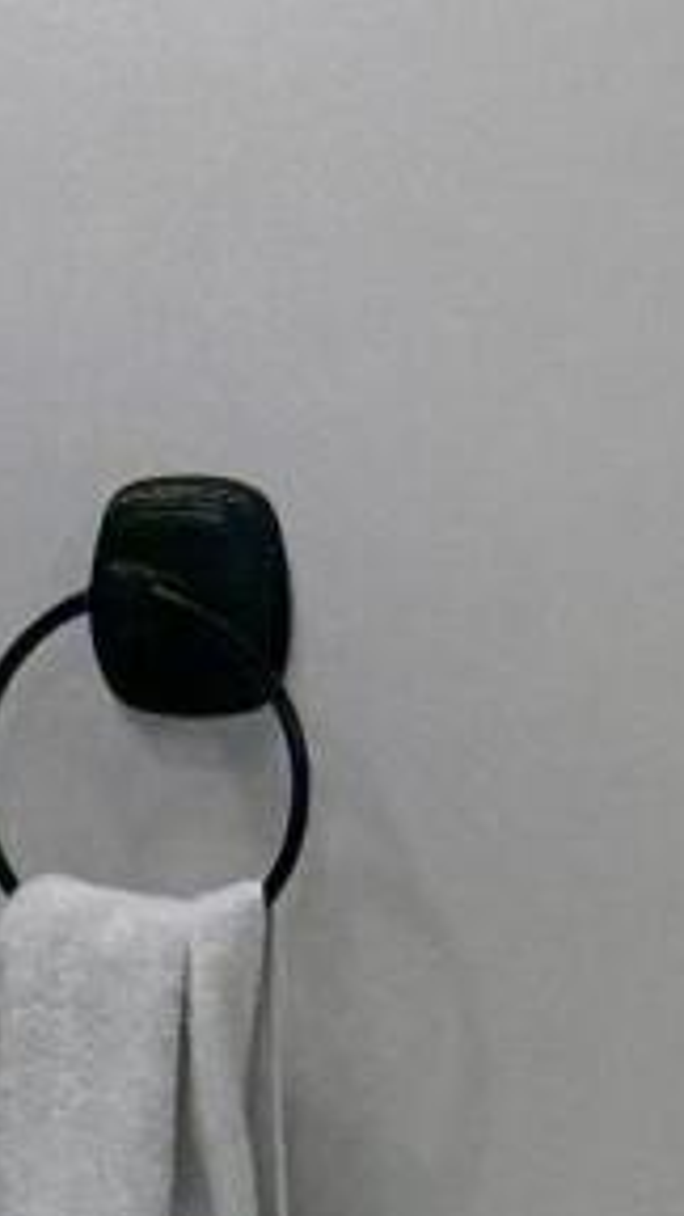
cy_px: 3002
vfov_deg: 9.6
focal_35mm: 197
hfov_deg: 6.1
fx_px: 6352
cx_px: 1098
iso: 100
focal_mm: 5.96
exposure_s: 1/163
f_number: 1.6
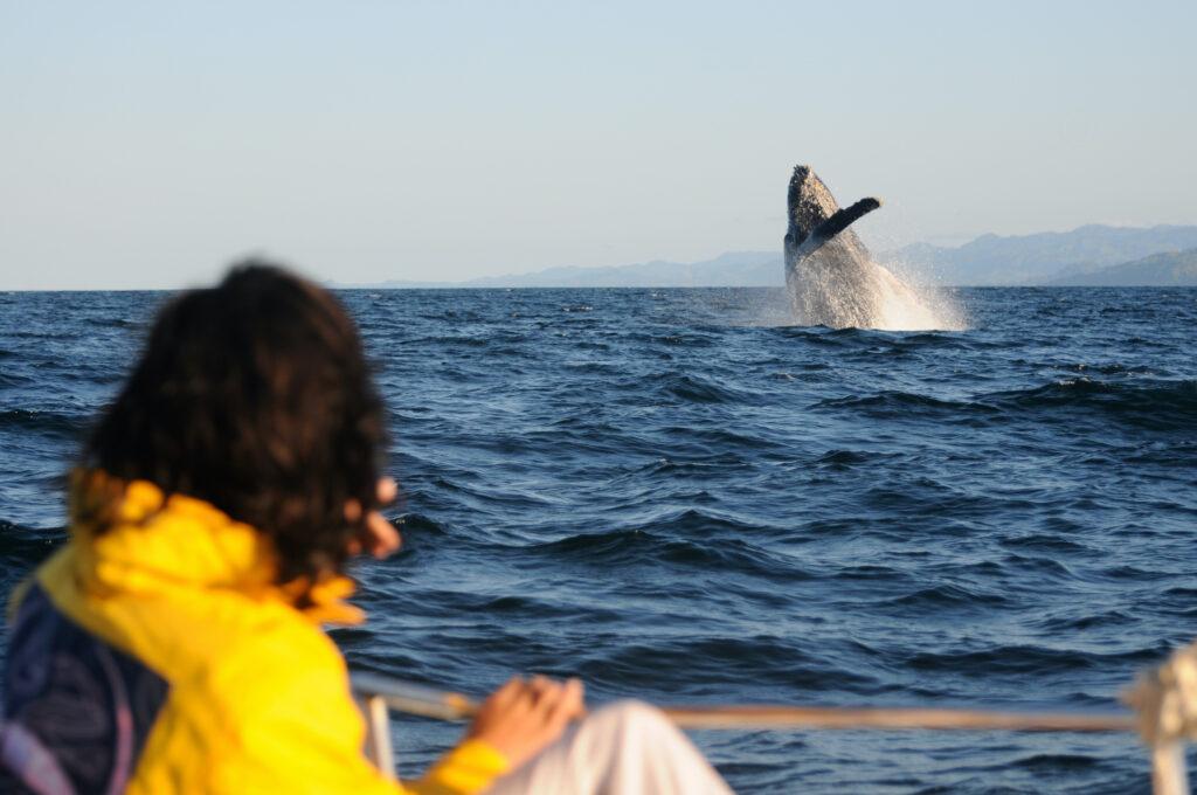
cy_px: 398
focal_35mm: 105
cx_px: 598
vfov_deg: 13.0
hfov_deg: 19.5
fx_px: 3487
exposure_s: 1/800
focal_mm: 70
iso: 200
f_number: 4.5
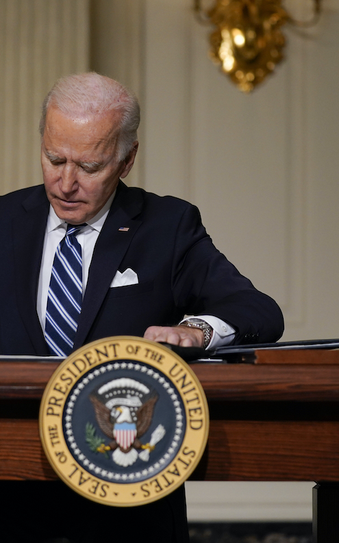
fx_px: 1803
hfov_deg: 10.7
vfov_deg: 17.1
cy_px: 270
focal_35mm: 122
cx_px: 97
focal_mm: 79
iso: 2000
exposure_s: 1/500
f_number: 2.8
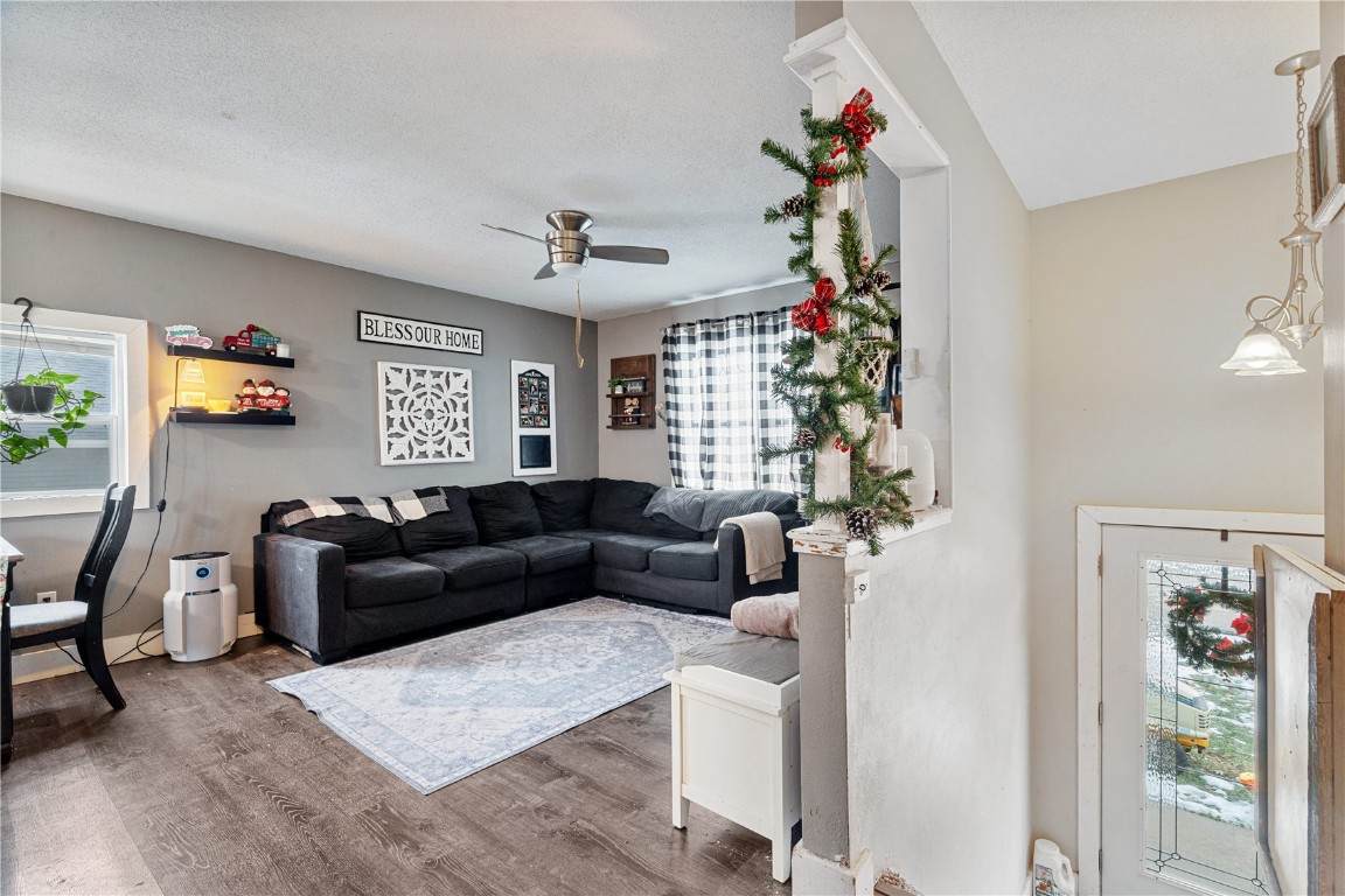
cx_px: 672
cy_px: 448
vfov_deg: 73.7
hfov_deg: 96.7
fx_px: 598
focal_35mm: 16
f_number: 10
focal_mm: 16
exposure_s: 6
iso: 400
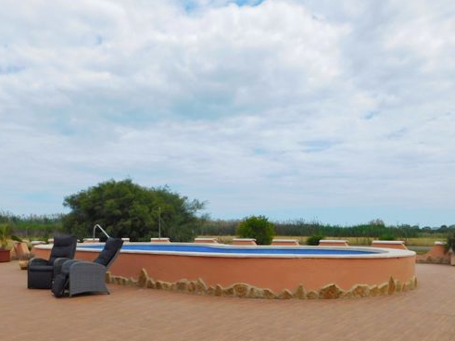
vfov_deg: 42.0
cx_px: 226
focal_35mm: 33
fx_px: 434
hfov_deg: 55.4
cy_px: 244
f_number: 6
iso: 125
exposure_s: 1/800
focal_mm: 4
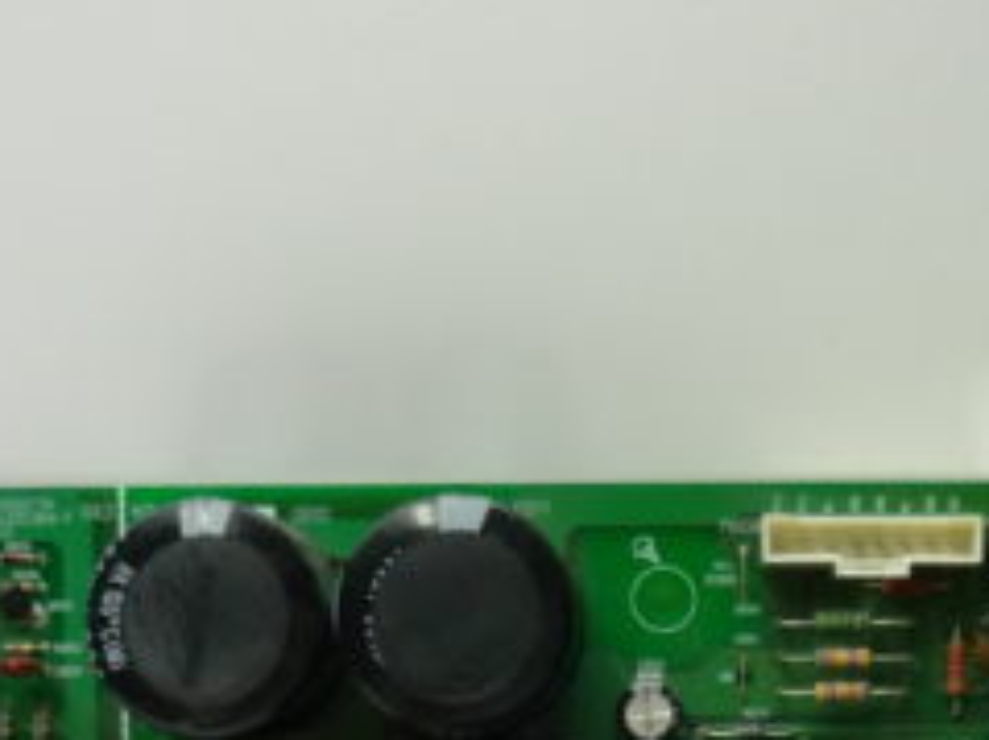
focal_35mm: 83
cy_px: 914
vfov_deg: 16.9
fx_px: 2370
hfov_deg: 23.5
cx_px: 666
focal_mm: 5.5
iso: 250
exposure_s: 1/30
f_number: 2.8
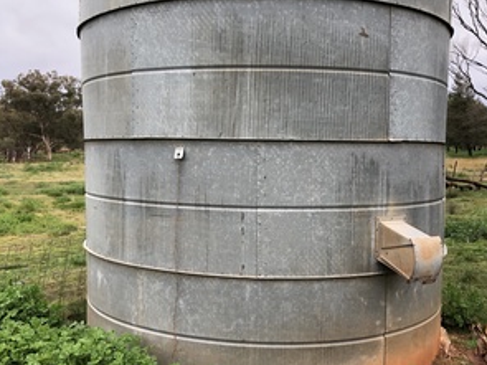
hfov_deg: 49.0
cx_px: 246
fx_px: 534
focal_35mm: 38
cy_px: 182
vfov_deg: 37.7
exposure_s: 1/271
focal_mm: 3.99
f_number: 1.8
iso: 20
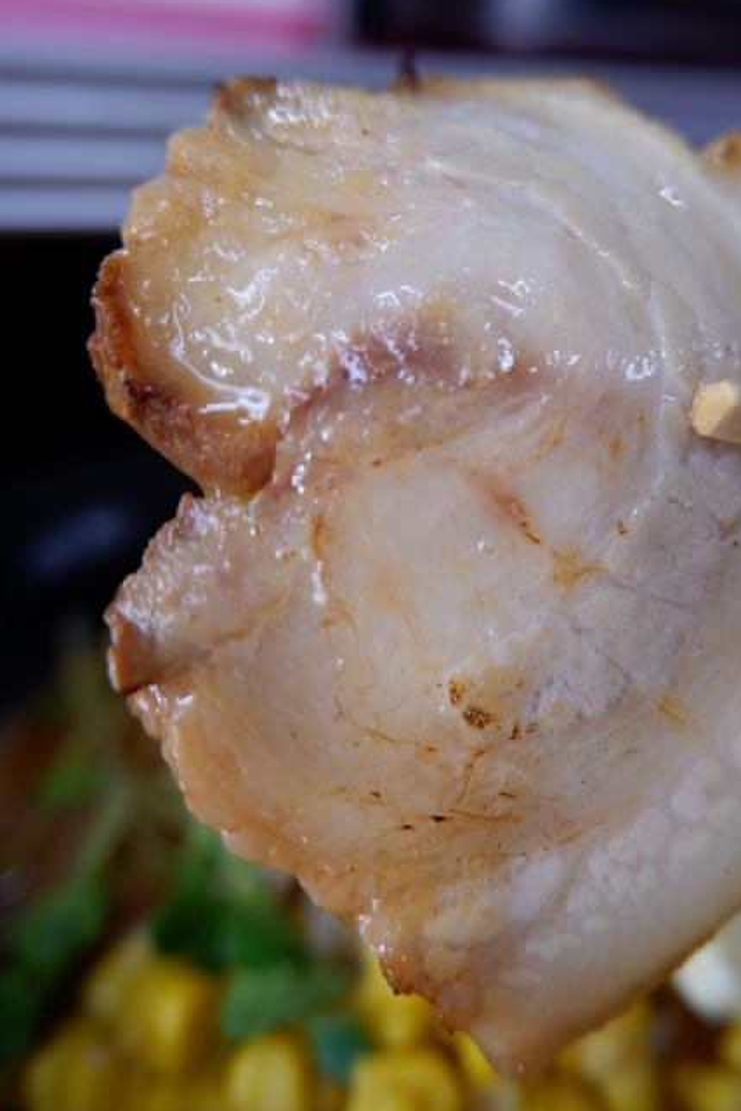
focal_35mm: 30
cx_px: 461
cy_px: 434
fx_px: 926
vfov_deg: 61.3
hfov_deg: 43.3
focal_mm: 16.1
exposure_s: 1/27
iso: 200
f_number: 3.6
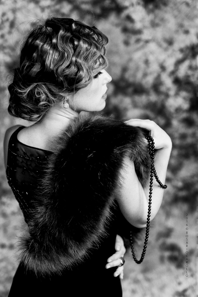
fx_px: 412
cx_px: 99
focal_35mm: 50
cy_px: 148
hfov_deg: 27.0
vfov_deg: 39.6
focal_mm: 50
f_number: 2.2
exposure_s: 1/250
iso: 400
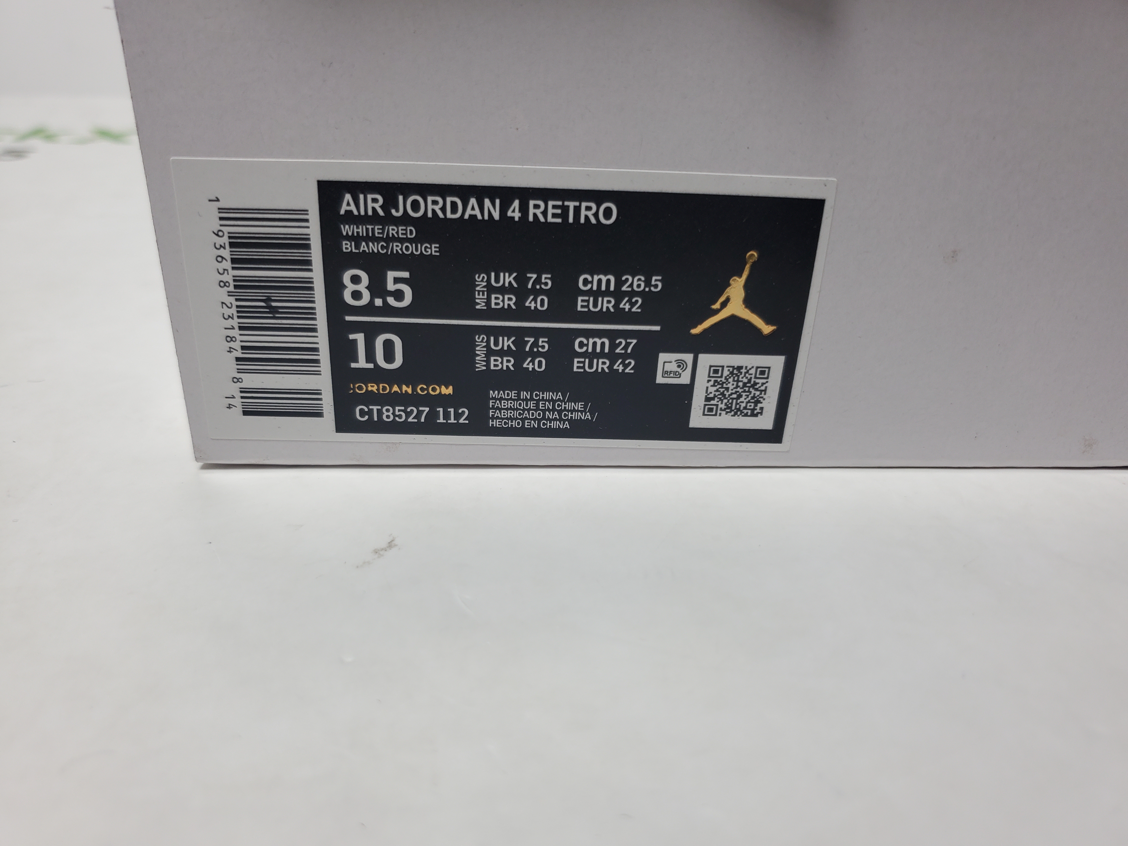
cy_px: 423
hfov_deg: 67.3
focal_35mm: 26
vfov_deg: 53.1
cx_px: 564
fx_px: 847
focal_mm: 4.3
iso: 50
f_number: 1.5
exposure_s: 1/543
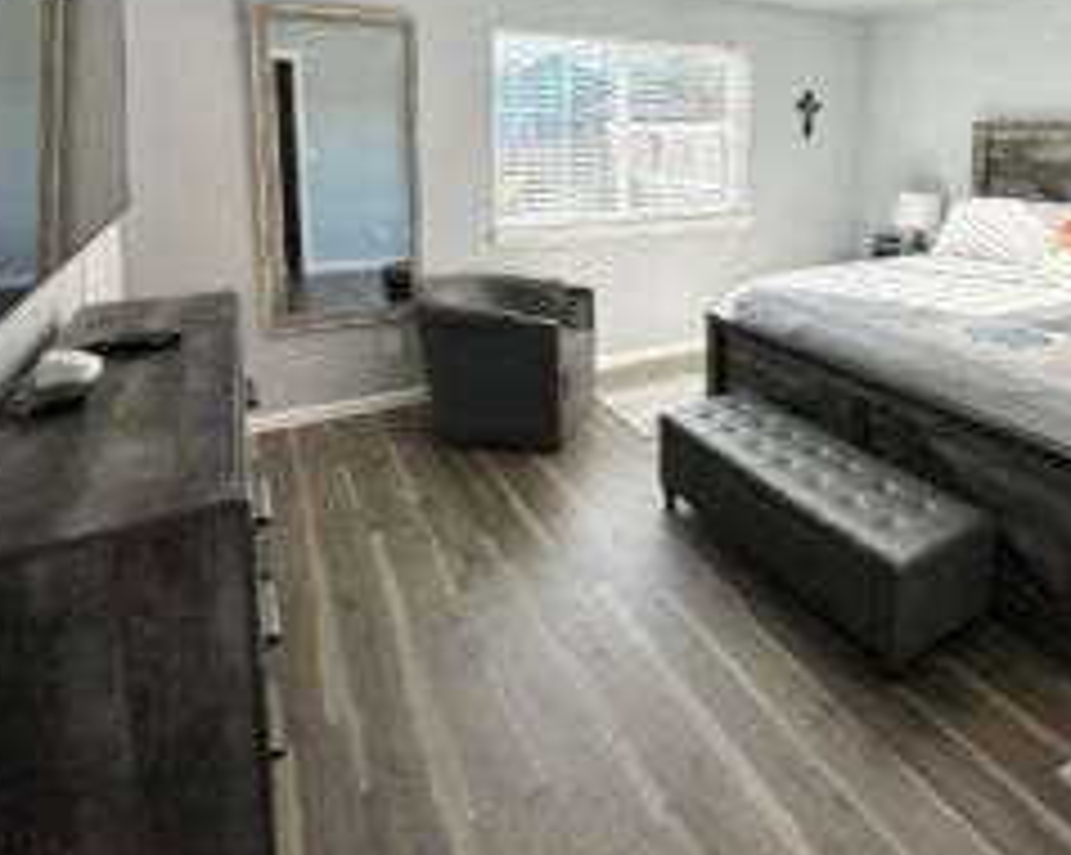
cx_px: 720
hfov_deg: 70.4
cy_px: 212
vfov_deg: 57.6
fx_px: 728
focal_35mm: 23
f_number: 2.2
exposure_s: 1/236
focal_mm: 2.22
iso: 40
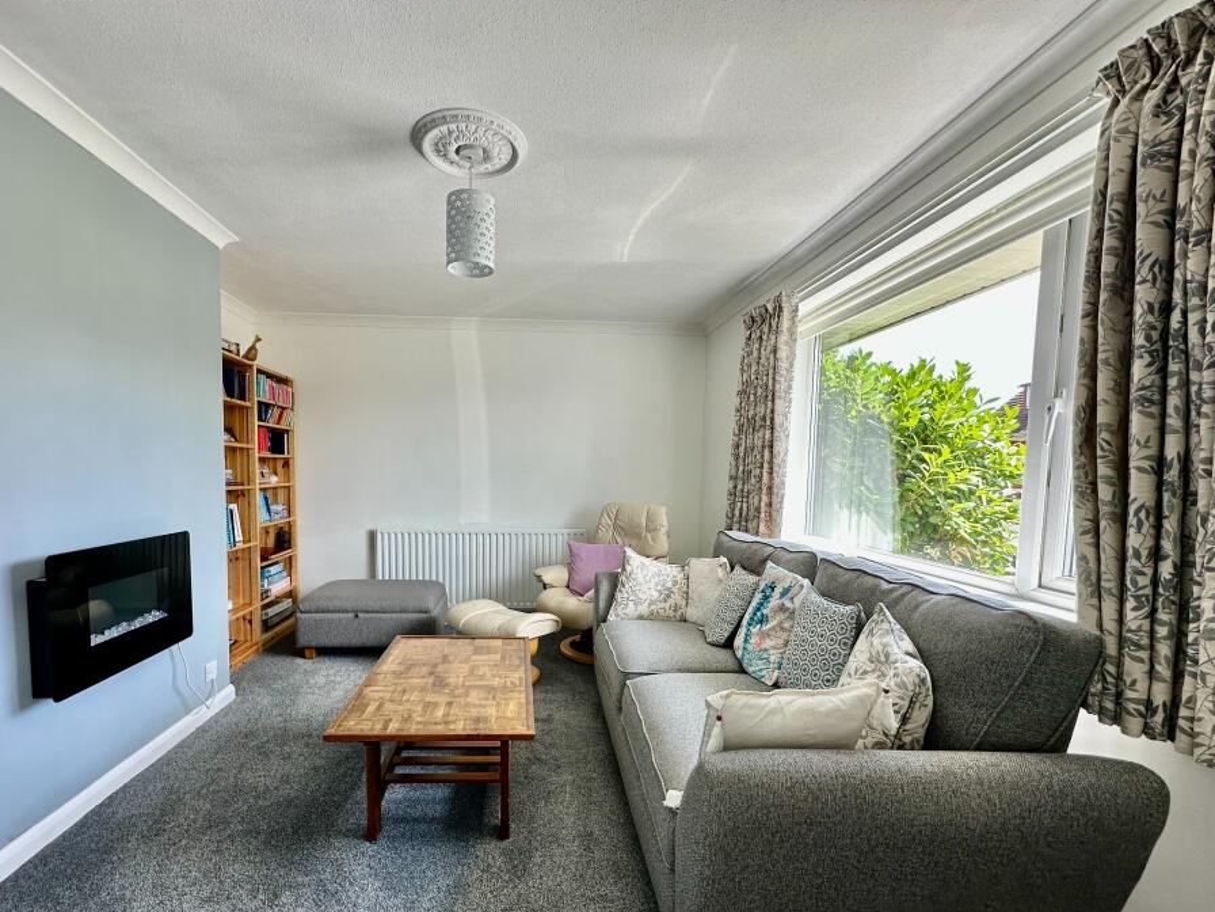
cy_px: 512
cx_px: 553
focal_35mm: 16
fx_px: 562
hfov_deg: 94.3
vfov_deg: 77.8
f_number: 2.2
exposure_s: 1/99
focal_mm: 2.22
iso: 50
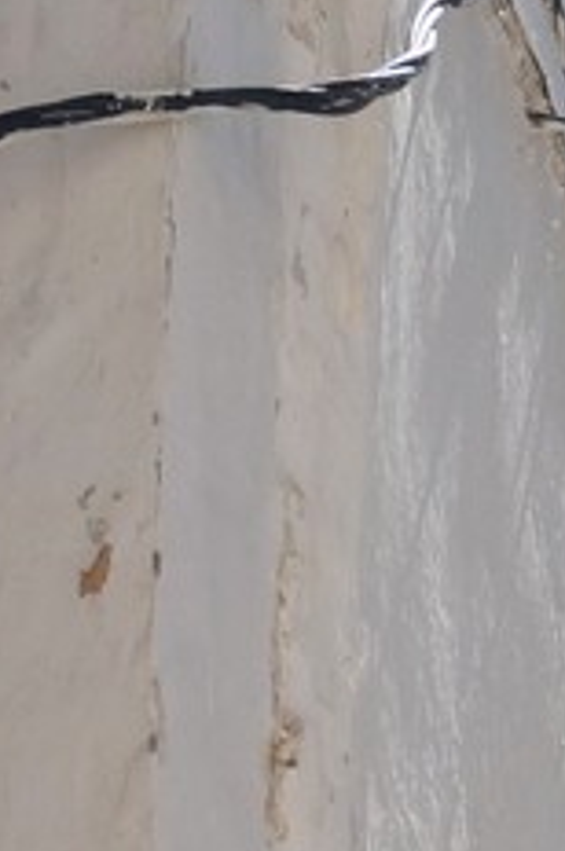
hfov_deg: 5.8
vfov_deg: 8.8
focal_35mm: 226
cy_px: 1486
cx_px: 1361
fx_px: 5326
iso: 800
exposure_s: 1/4000
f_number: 6.3
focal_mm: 29
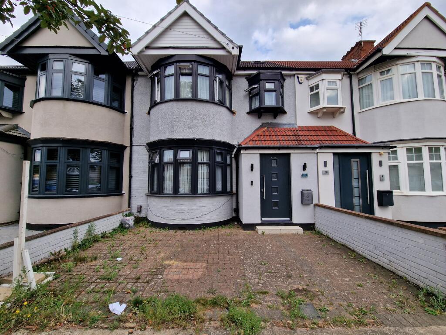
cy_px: 168
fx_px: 167
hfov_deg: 106.2
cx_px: 223
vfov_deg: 89.9
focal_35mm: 13
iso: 50
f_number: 2.2
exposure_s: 1/1132
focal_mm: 2.2
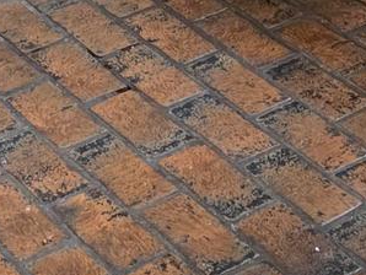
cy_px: -532
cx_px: 204
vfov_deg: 8.1
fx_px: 1672
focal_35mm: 158
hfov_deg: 12.5
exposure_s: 1/120
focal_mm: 6.3
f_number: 1.7
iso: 1600
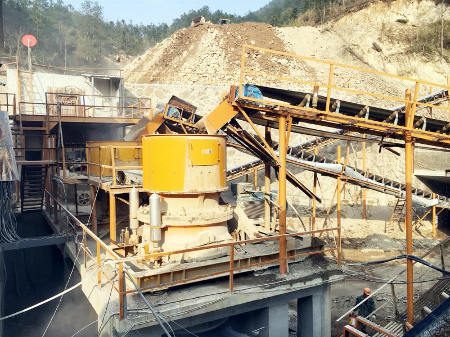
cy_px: 168
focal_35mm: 29
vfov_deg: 48.2
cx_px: 225
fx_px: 377
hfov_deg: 61.7
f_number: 2.2
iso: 25
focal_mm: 4.15
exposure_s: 1/810
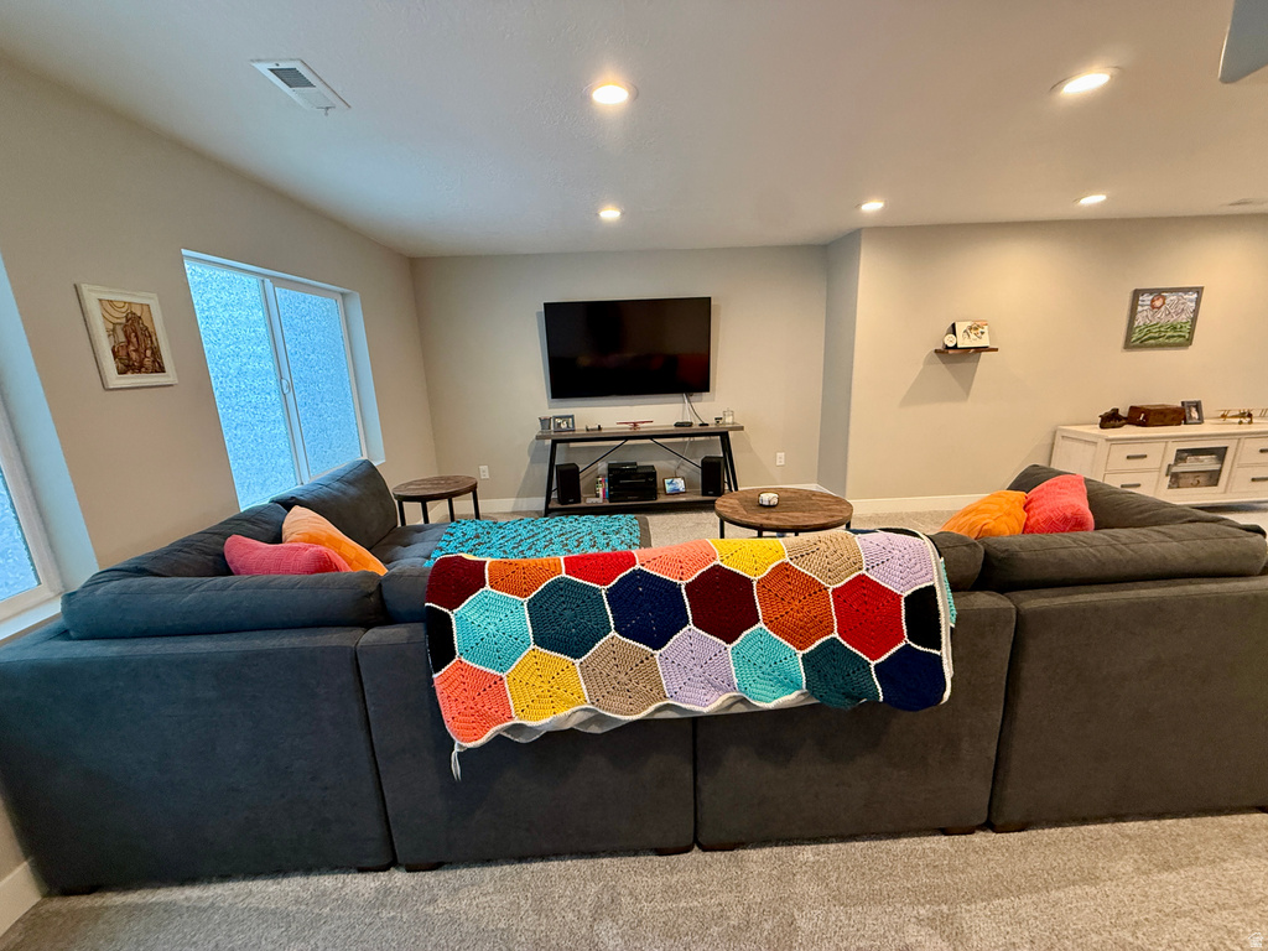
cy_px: 476
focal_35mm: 14
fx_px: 513
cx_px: 634
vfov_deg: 85.7
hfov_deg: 102.1
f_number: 2.2
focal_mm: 2.22
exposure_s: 1/60
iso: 400
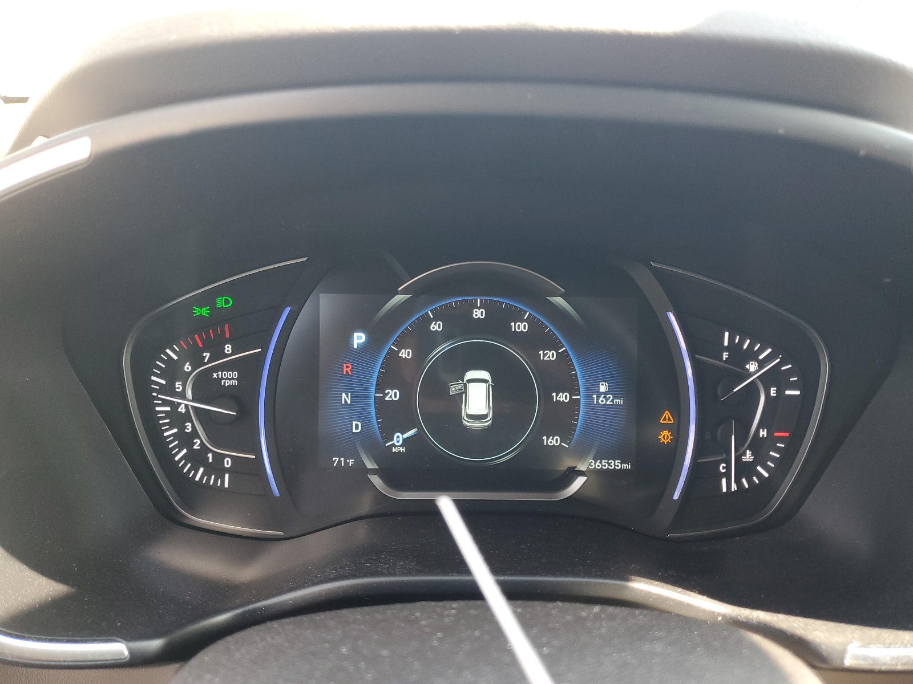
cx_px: 456
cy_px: 342
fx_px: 686
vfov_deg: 53.1
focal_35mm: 26
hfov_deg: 67.3
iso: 89
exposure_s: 1/120
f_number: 1.5
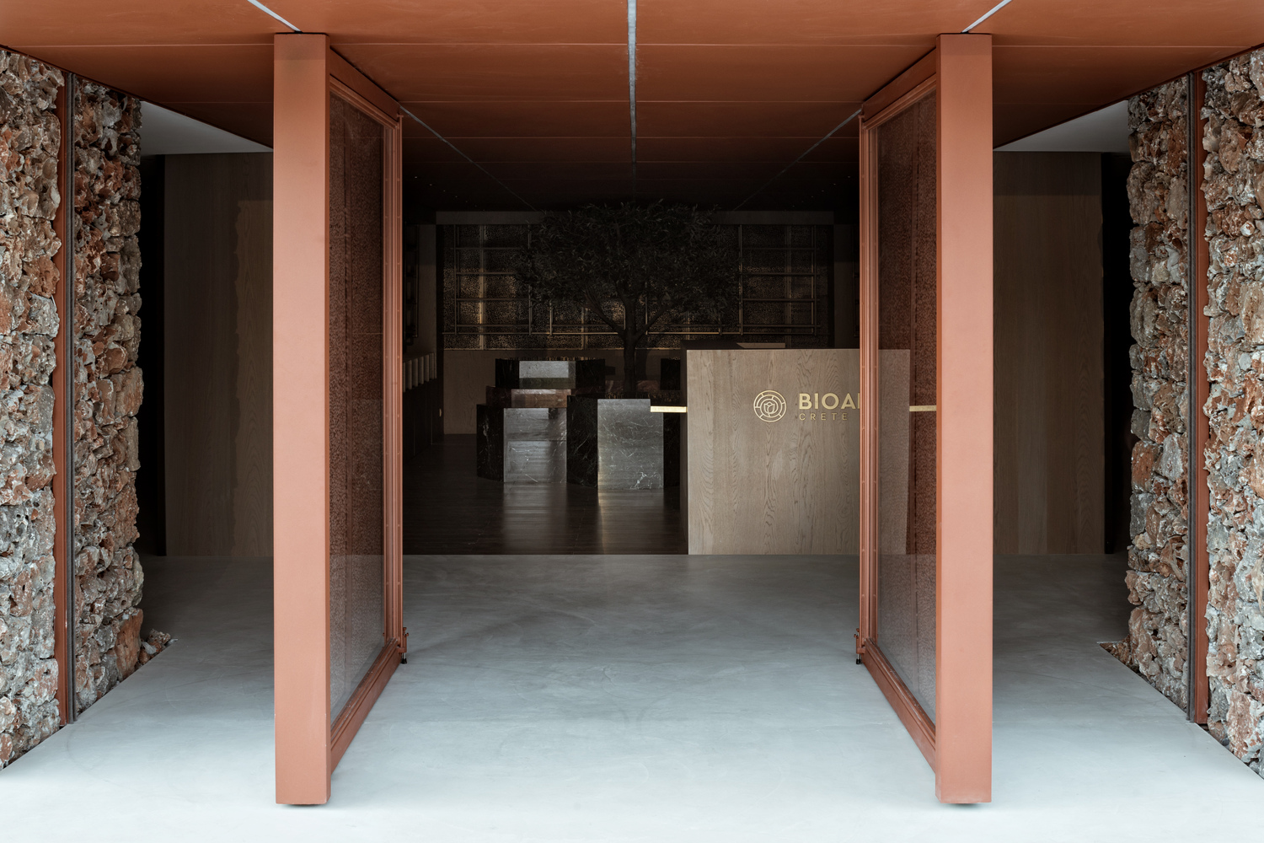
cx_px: 632
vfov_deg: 29.9
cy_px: 422
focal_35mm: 45
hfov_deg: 43.6
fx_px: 1580
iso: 100
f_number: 11
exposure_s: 2
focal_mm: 45
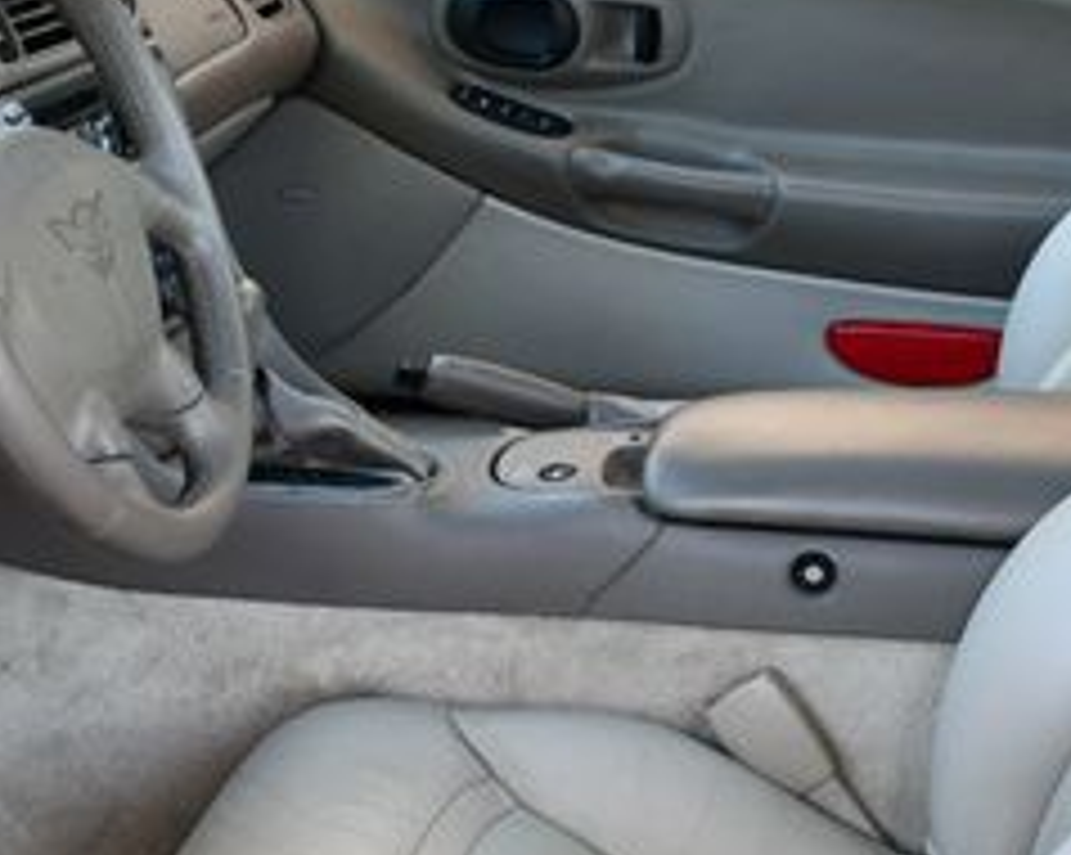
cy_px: 540
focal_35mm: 91
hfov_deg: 21.0
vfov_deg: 16.8
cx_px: 644
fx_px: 2882
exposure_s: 1/250
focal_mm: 18
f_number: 3.5
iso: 720
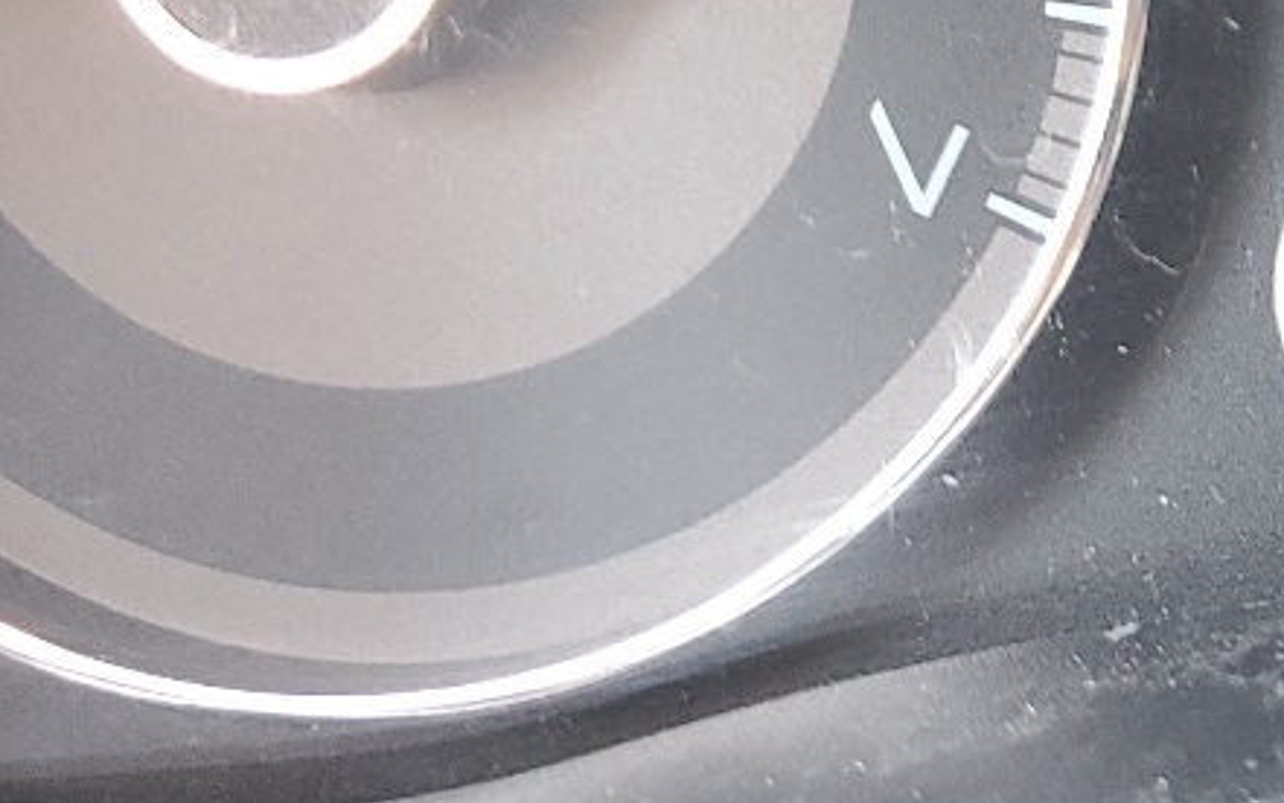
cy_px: 201
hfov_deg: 18.2
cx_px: 2003
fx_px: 3501
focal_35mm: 100
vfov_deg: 13.1
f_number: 1.5
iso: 90
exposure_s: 1/60.2
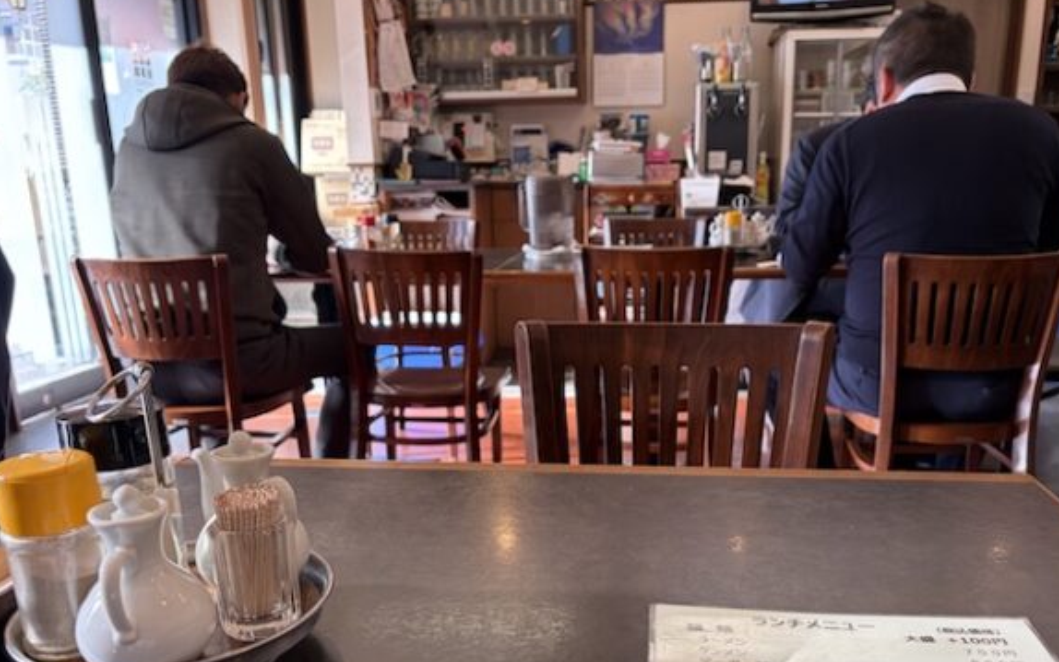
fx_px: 924
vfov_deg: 39.0
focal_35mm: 32
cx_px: 575
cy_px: 435
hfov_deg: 59.6
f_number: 1.6
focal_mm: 5.96
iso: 125
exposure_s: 1/100
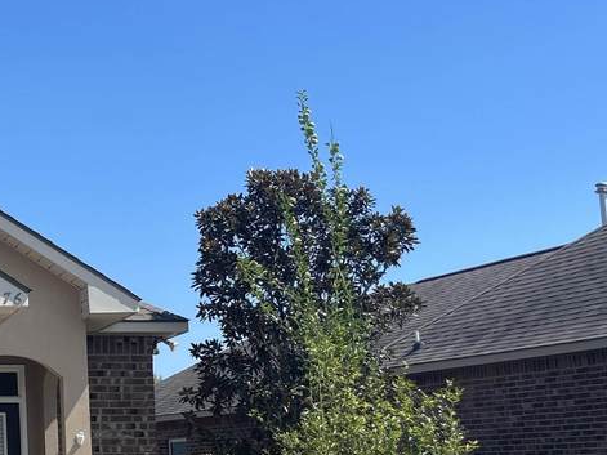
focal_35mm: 68
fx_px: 1192
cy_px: 253
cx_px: -156
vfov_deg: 21.6
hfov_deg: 25.2
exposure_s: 1/3344
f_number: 1.6
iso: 32
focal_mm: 5.1
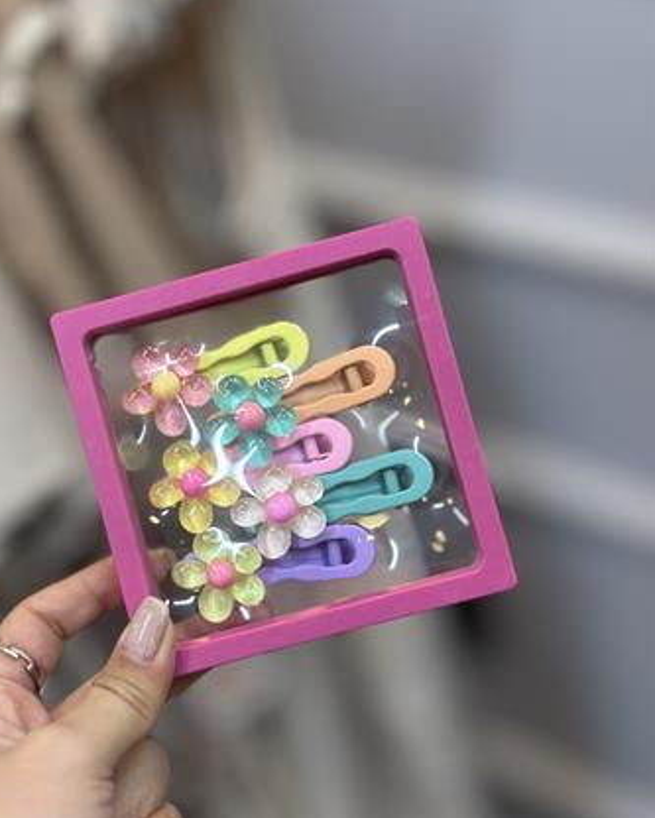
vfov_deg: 31.4
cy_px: 379
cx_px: 268
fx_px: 1453
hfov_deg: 25.4
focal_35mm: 60
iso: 64
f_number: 1.78
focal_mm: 6.86
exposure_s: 1/108
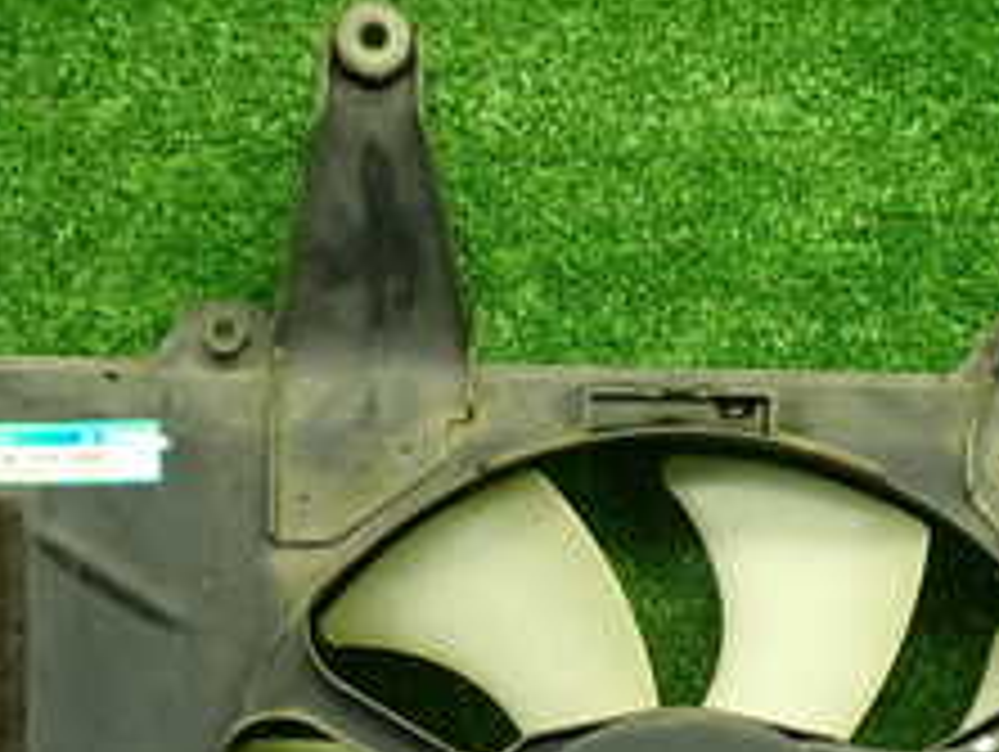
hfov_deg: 24.1
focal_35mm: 81
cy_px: 747
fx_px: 2340
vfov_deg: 17.8
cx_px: 544
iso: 200
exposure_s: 1/40
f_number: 2.3
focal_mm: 5.4
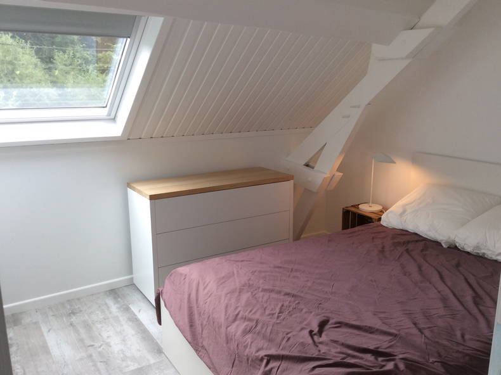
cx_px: 250
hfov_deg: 56.8
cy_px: 188
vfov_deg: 44.1
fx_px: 463
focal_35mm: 32
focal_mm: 3.3
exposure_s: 1/50
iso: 32
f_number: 2.4
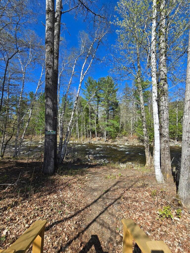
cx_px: 95
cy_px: 126
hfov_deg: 89.9
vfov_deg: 106.2
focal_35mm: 13
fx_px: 95
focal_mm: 2.2
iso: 50
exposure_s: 1/1343
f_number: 2.2
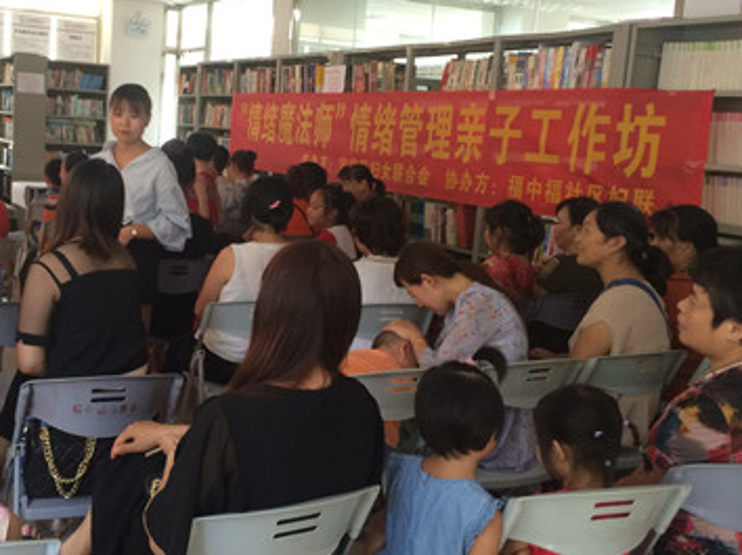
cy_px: 238
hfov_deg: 44.9
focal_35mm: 41
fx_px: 878
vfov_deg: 35.0
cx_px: 231
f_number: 2.2
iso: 200
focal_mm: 4.15
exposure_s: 1/33
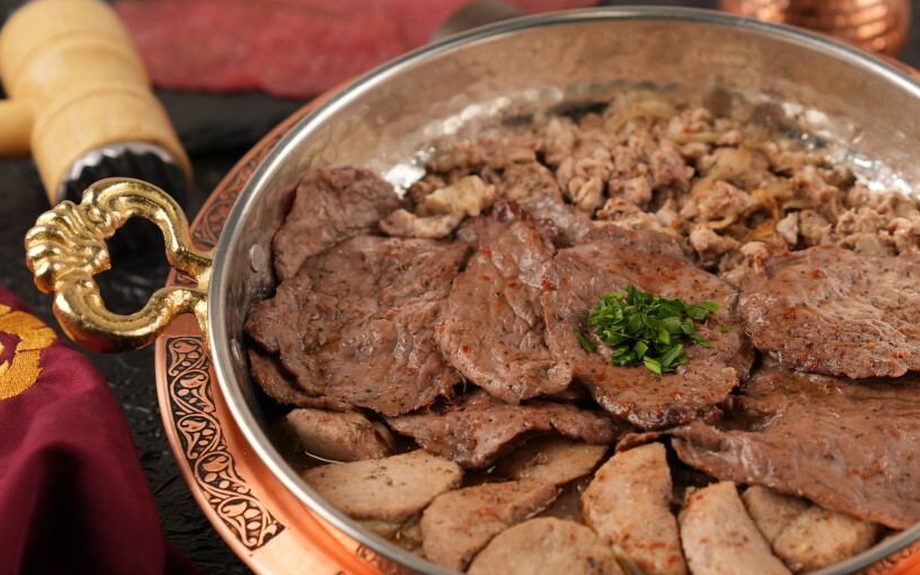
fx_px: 2508
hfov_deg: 20.7
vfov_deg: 13.1
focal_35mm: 100
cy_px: 308
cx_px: 638
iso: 500
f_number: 4
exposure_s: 1/400
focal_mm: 63
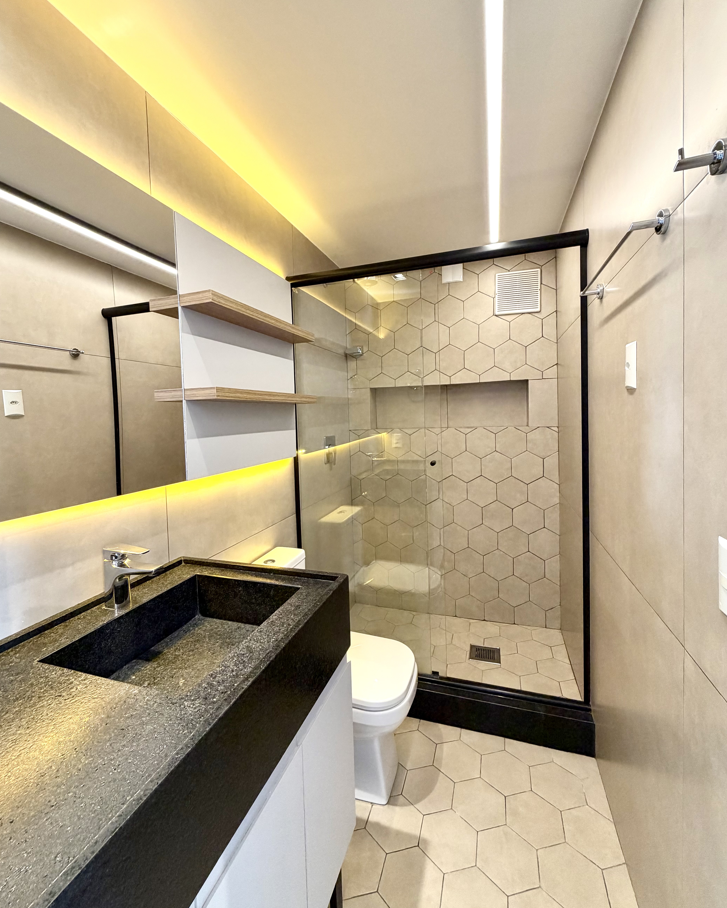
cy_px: 434
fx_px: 403
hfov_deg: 84.0
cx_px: 359
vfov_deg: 96.7
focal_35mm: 15
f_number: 2.2
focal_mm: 2.22
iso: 200
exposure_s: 1/60
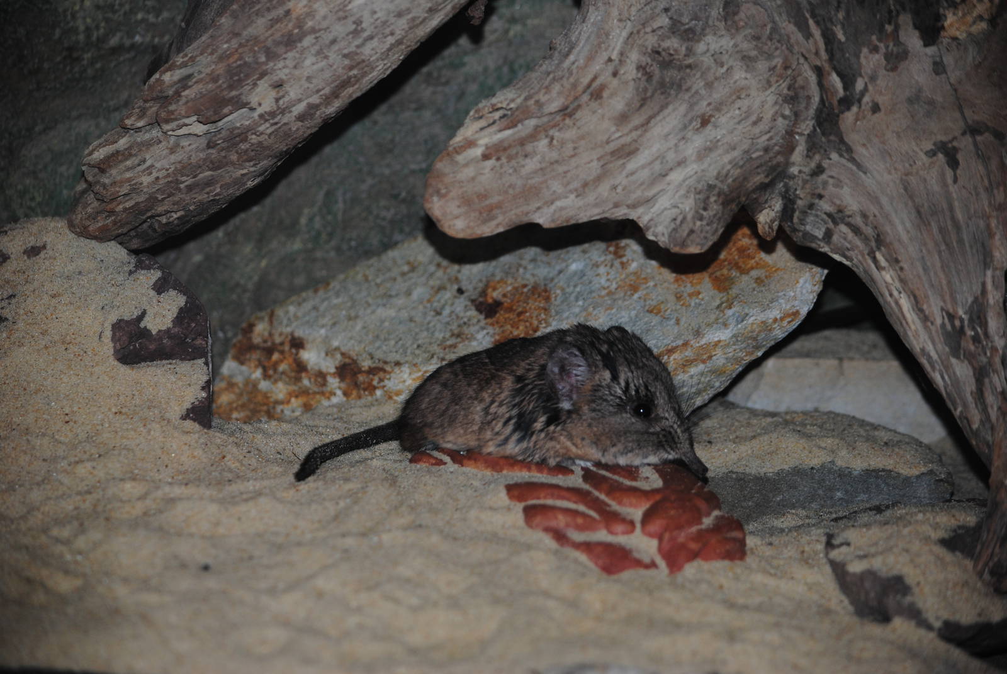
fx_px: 3571
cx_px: 504
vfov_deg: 10.8
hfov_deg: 16.1
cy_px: 337
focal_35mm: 128
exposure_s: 1/60
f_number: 4.5
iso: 200
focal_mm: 85
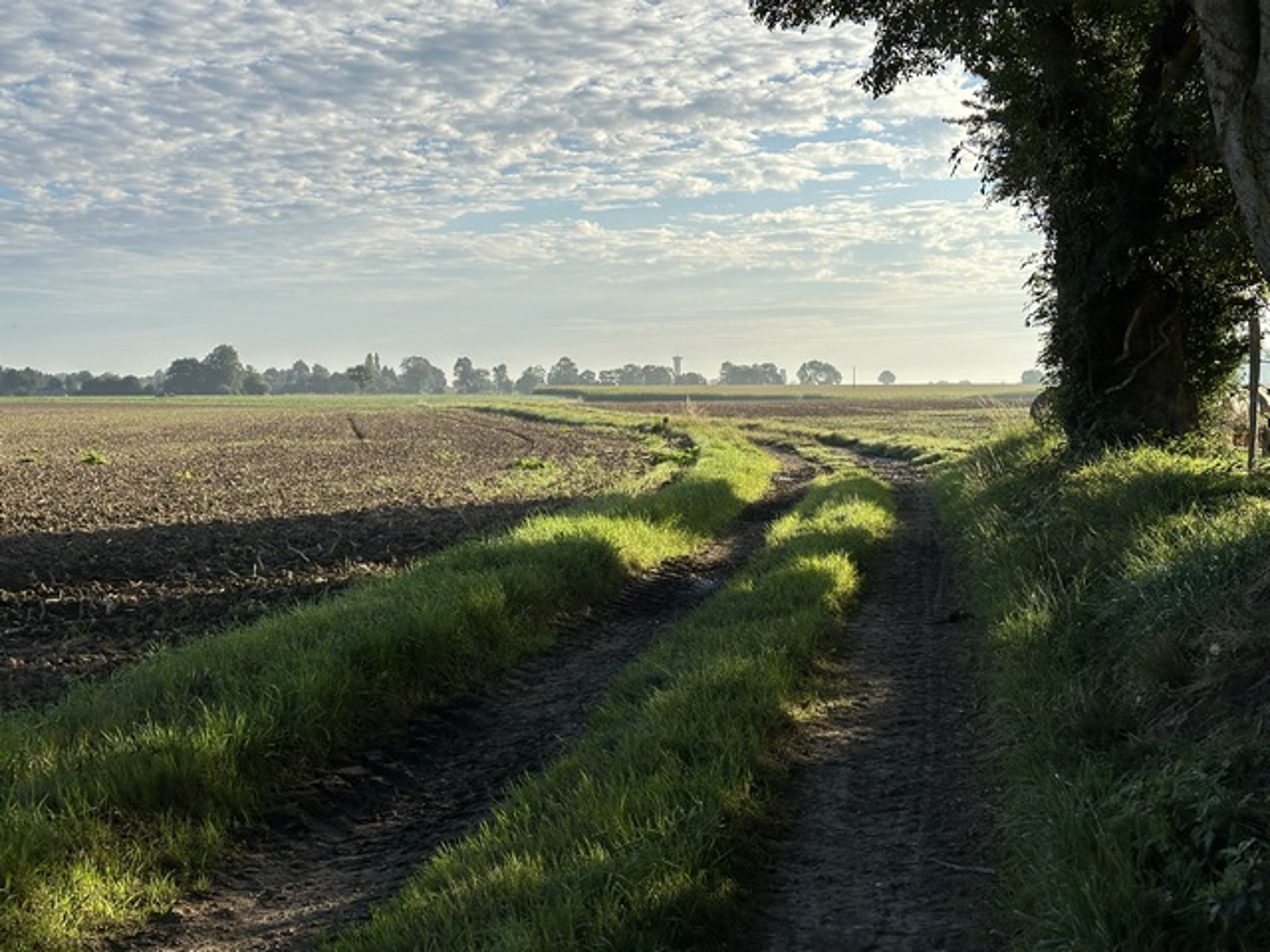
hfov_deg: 39.7
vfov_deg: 30.3
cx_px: 635
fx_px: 1761
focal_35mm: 48
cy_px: 476
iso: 64
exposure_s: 1/4016
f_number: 1.78
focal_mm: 6.86
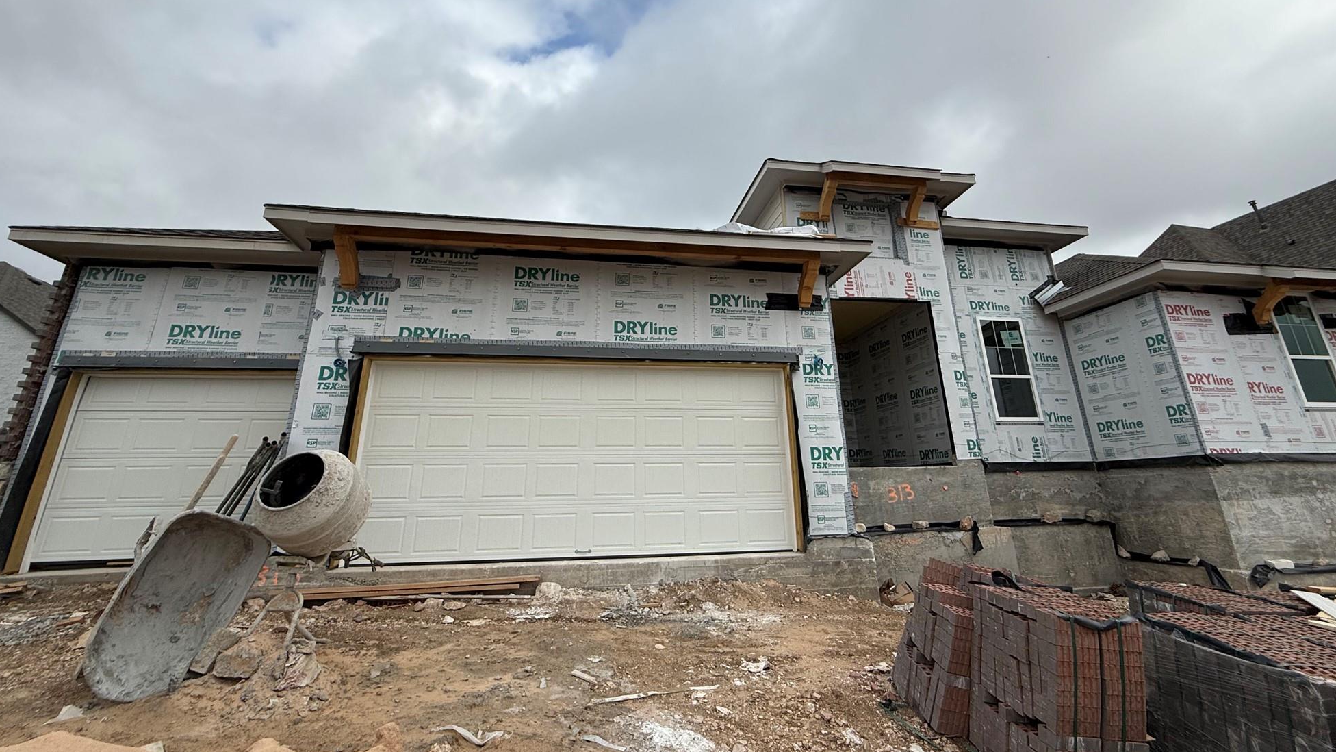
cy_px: 305
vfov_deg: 66.5
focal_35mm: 16
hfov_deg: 99.4
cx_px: 682
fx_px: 567
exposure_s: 1/1848
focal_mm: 2.22
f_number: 2.2
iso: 50
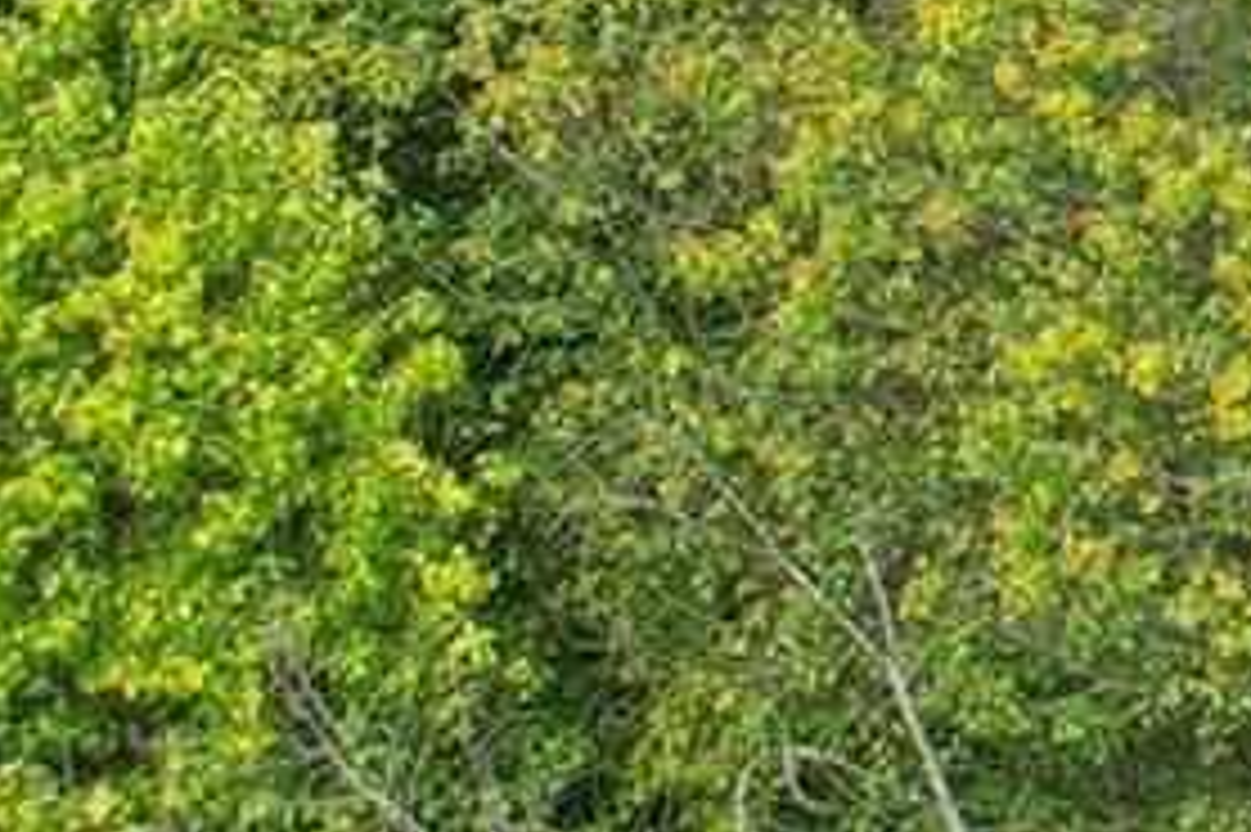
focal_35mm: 162
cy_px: -1851
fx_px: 5626
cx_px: 3298
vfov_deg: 7.3
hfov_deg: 10.4
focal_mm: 8.4
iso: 100
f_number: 2.8
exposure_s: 1/640
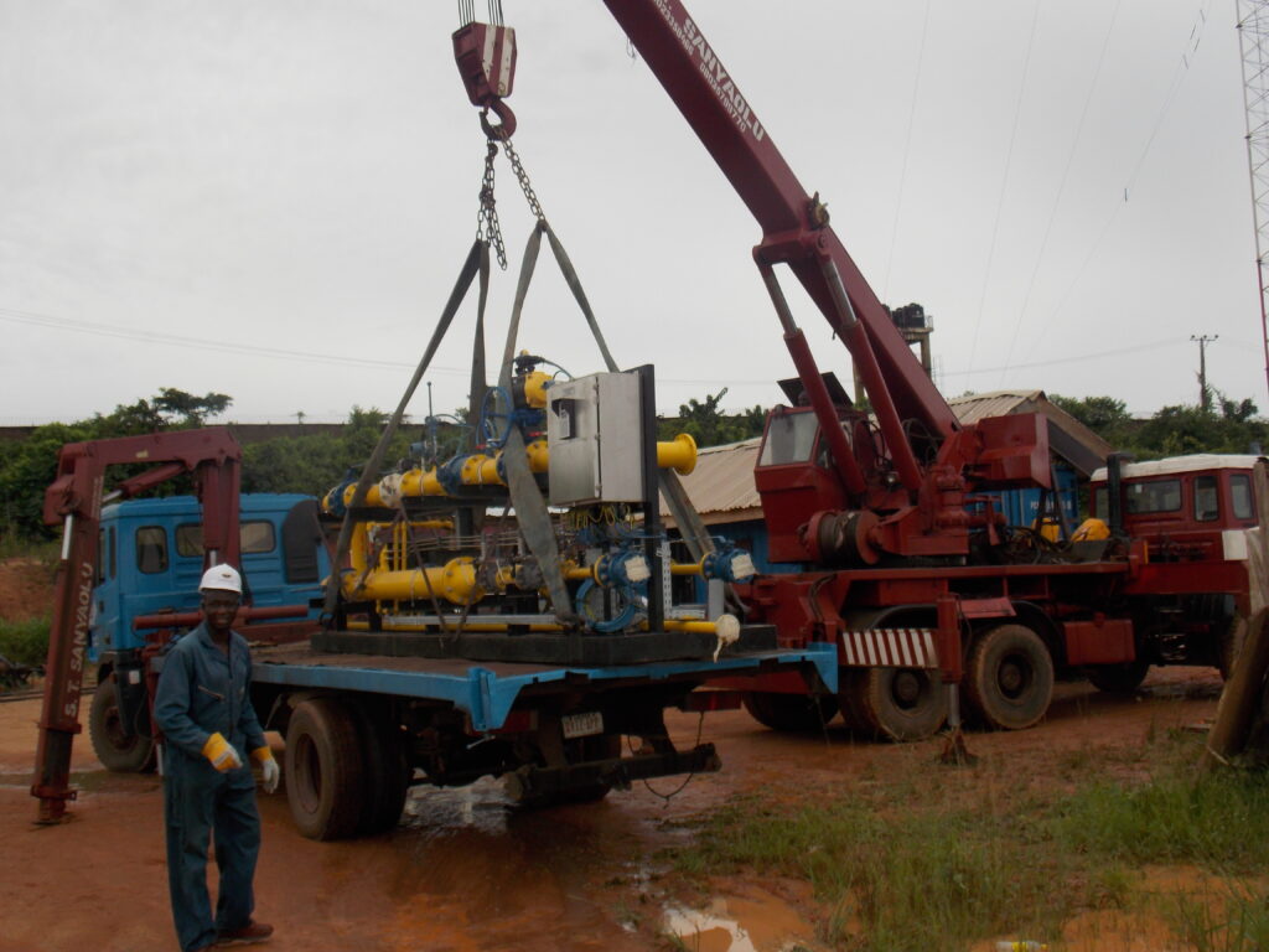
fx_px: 1356
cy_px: 476
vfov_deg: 38.7
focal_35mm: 37
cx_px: 634
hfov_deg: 50.1
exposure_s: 1/800
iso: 80
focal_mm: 6.6
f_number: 3.5
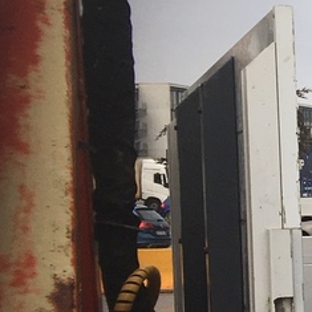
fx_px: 1336
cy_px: 270
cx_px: 767
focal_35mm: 131
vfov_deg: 13.2
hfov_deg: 11.1
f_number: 2.2
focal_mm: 4.15
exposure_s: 1/337
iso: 25
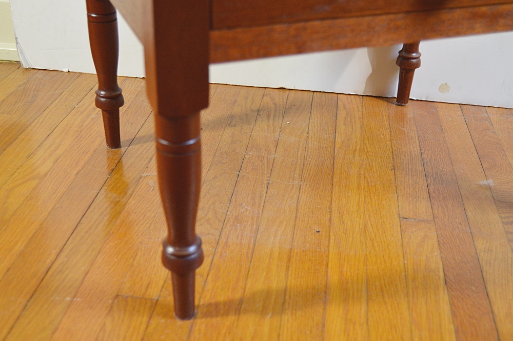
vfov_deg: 31.8
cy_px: 170
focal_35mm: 42
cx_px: 256
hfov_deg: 46.4
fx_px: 598
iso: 1400
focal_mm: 28
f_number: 4
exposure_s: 1/60
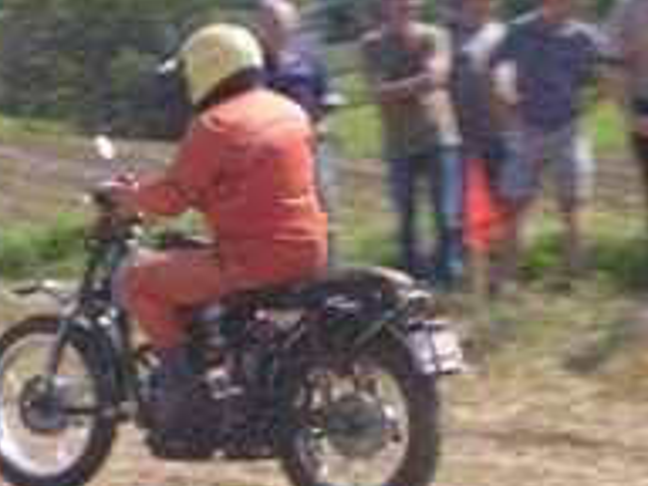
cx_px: 246
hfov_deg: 11.0
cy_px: 341
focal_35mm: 179
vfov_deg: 8.3
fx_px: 3351
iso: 100
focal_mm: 14.3
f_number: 9
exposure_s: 1/160
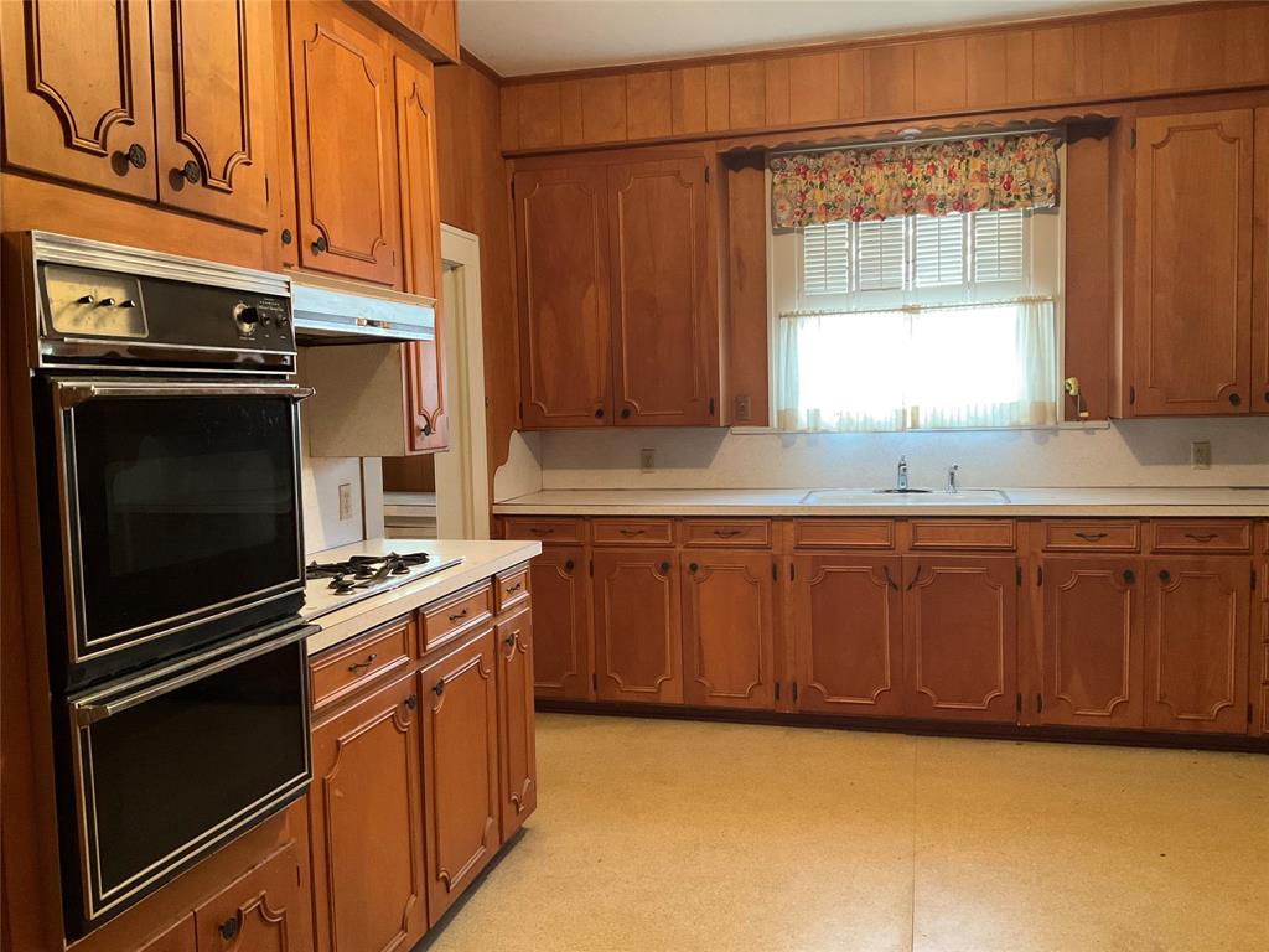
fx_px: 1063
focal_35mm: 29
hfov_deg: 61.7
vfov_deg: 48.2
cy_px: 476
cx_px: 634
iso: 320
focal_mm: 3
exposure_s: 1/40
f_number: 1.8
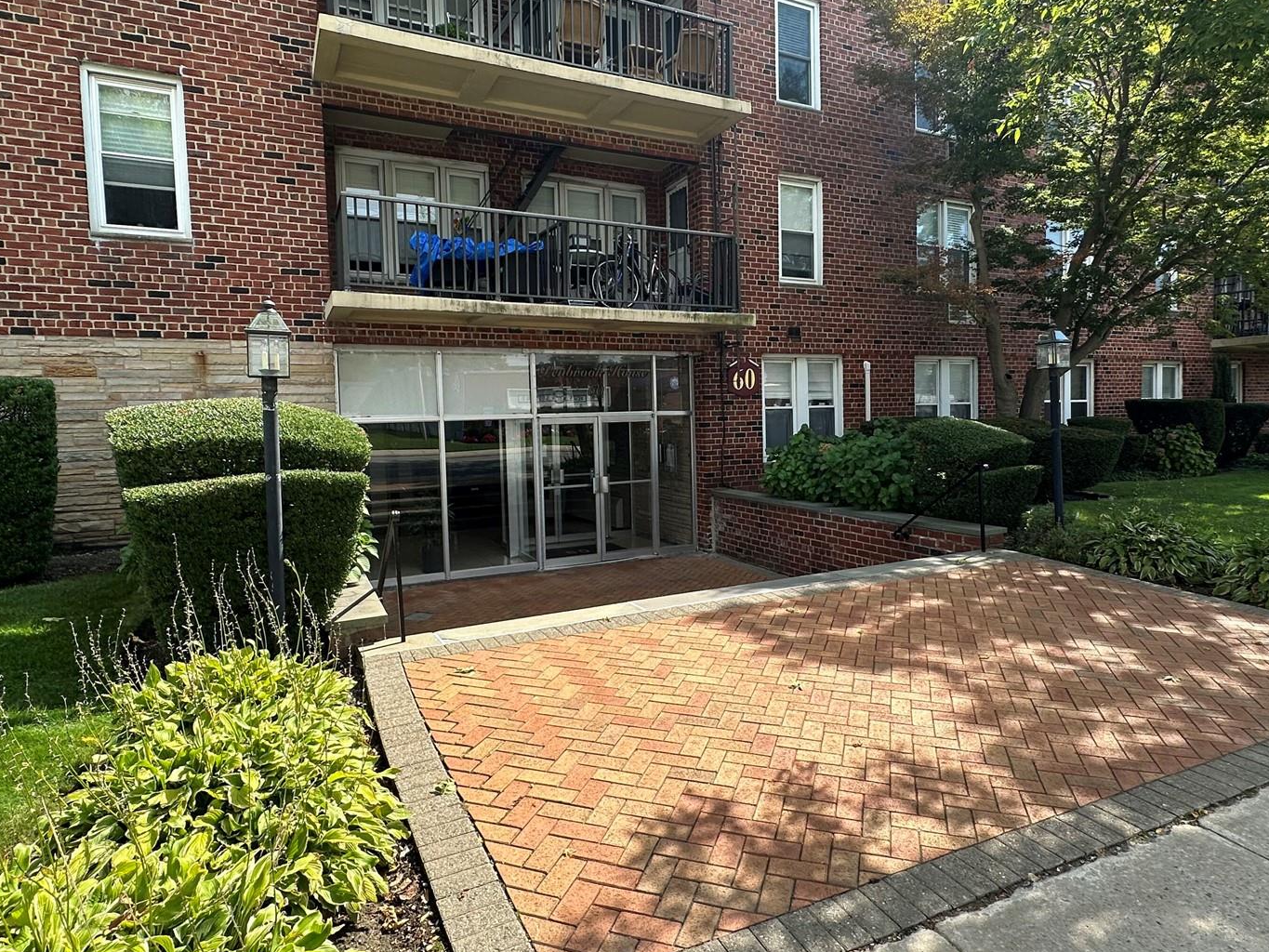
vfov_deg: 63.4
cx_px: 663
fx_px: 770
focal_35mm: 21
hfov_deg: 78.9
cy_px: 457
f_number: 2.2
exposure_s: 1/711
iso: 40
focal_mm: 2.22
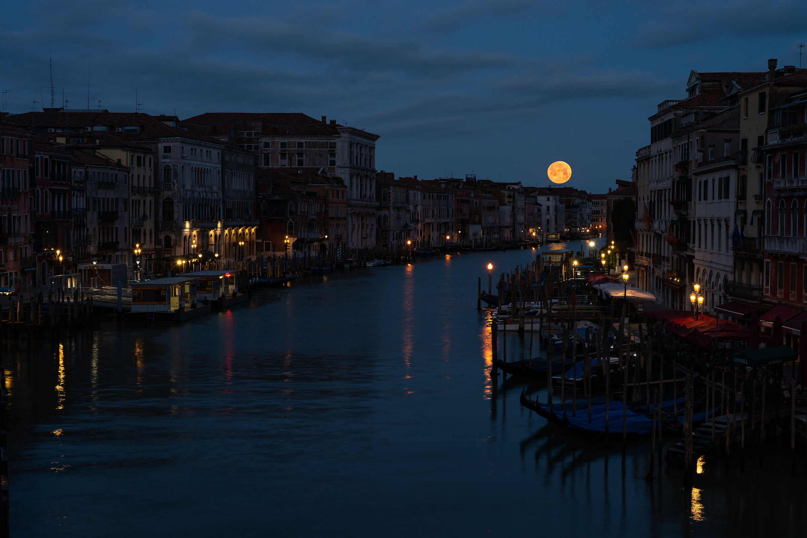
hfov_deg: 37.5
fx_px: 1188
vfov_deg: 25.5
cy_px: 269
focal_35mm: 53
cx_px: 404
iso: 100
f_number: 9
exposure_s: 1/1.25
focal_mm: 53
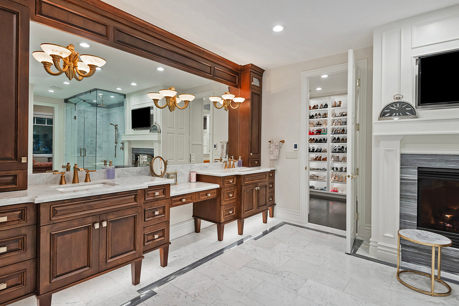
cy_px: 149
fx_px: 230
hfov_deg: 90.0
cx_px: 231
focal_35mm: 18
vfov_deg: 67.4
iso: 1250
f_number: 6.3
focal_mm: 16
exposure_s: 1/80
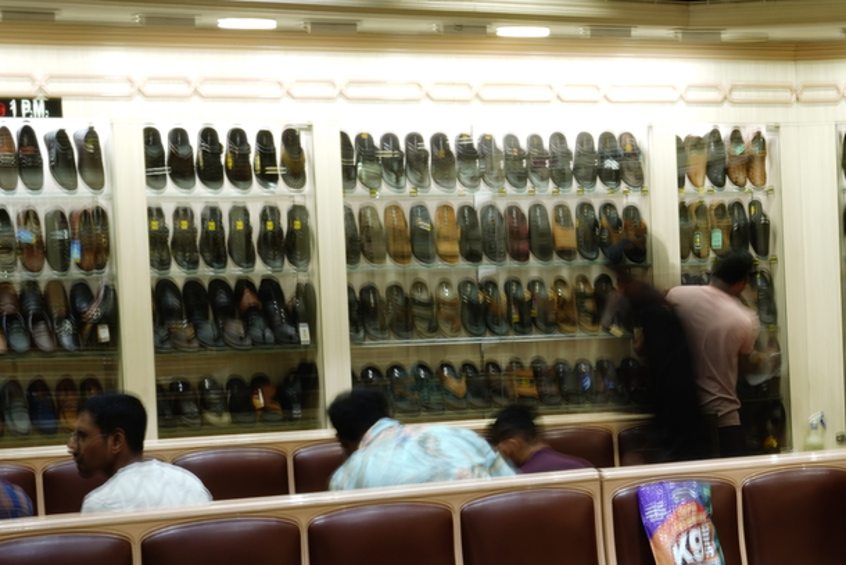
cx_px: 1072
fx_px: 2679
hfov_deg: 17.0
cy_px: 412
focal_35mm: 114
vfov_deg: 12.0
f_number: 22
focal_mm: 35
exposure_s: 1.3
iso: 50
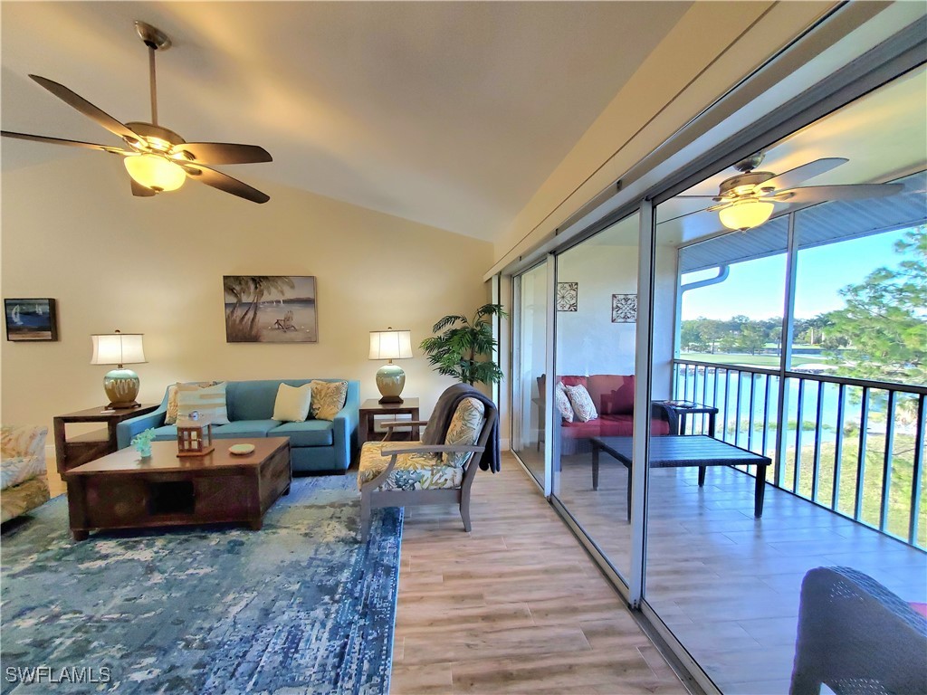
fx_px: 348
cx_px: 464
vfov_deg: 89.9
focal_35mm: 13
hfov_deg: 106.2
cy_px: 348
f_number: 2.2
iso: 200
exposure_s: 1/60.2
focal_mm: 1.8
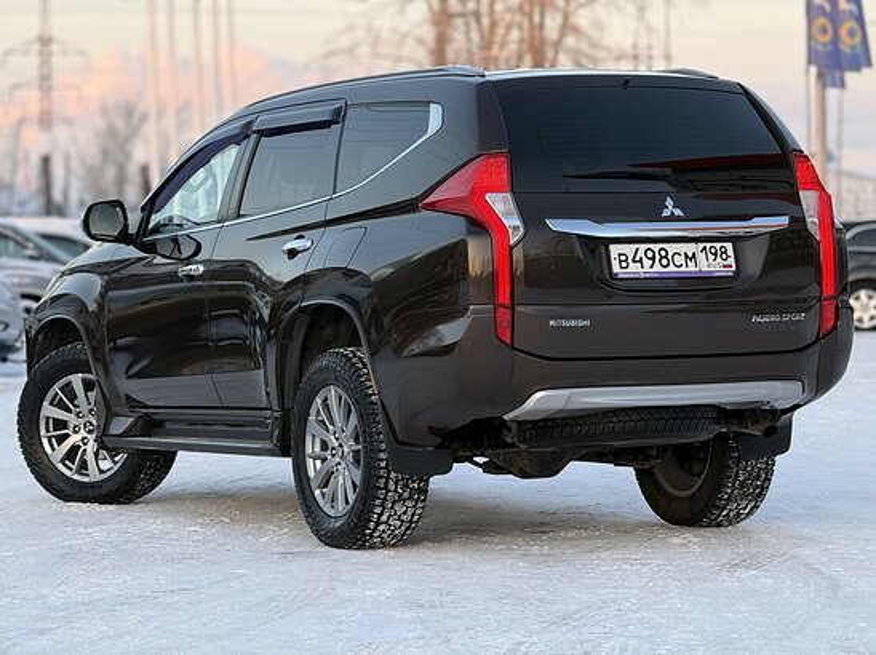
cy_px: 328
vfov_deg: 12.3
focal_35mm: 120
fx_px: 3034
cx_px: 438
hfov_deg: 16.4
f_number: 2.8
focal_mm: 15.66
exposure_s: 1/107
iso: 50
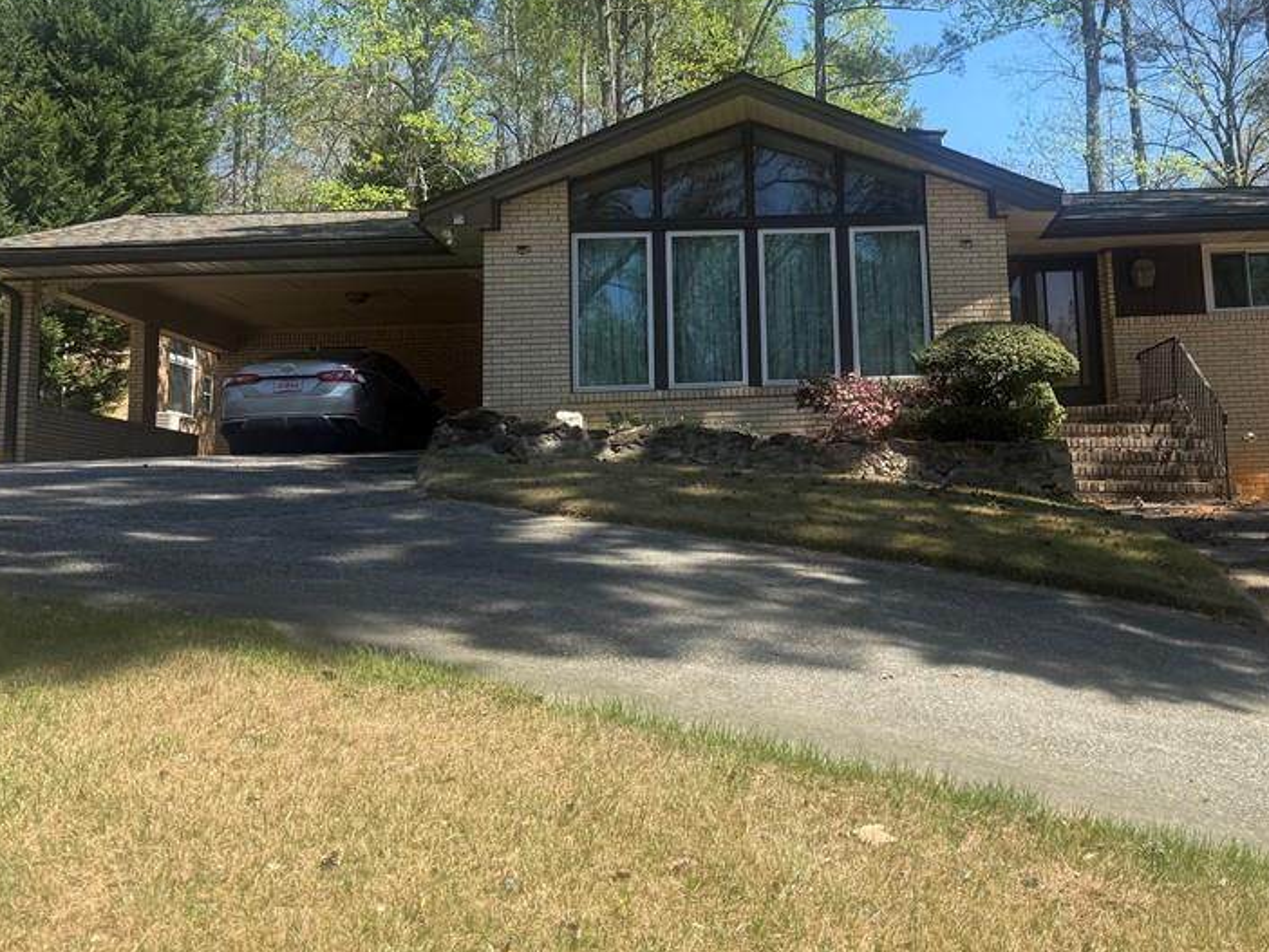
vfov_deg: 40.4
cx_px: 880
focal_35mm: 35
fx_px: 1284
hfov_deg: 51.3
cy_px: 349
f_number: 1.78
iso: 80
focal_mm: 6.76
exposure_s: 1/1770
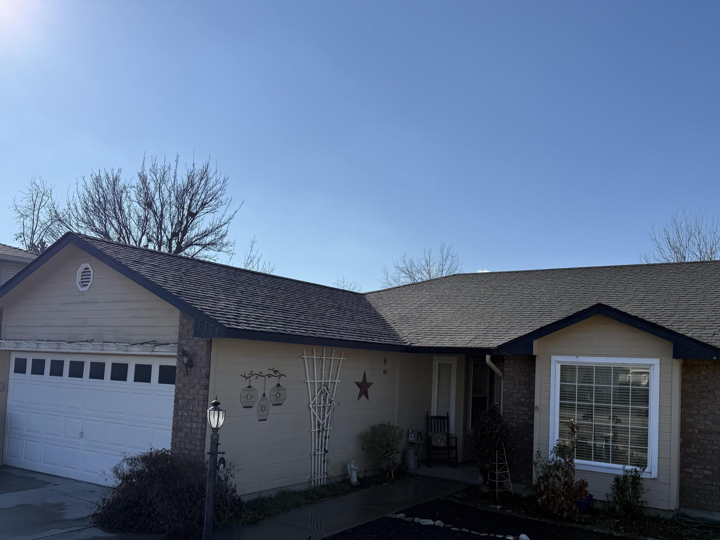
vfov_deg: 45.1
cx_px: 392
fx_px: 645
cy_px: 333
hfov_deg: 58.3
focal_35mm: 31
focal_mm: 6.76
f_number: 1.78
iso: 80
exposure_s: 1/6711
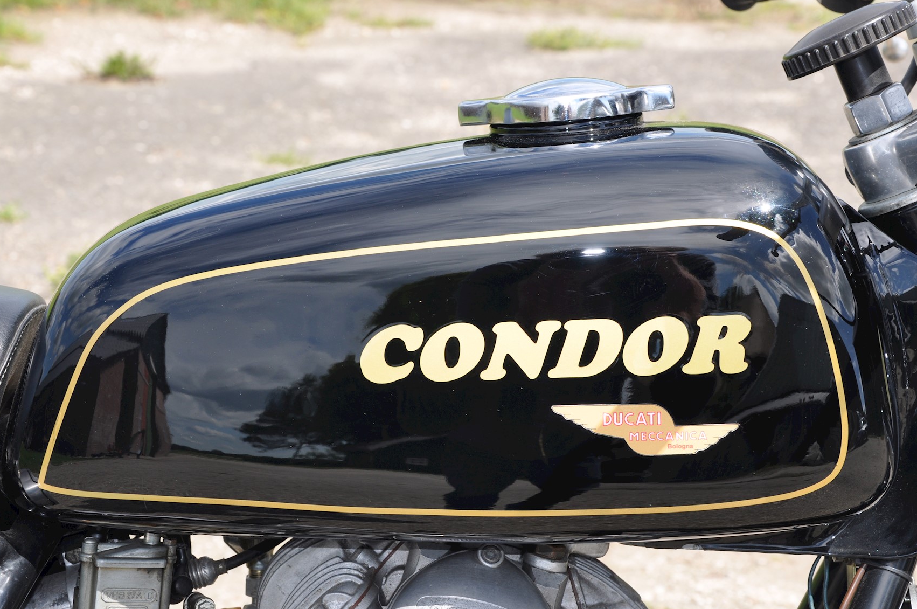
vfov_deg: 15.5
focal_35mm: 88
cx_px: 458
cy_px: 338
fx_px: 2239
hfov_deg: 23.2
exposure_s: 1/200
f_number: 10
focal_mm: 52
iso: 200
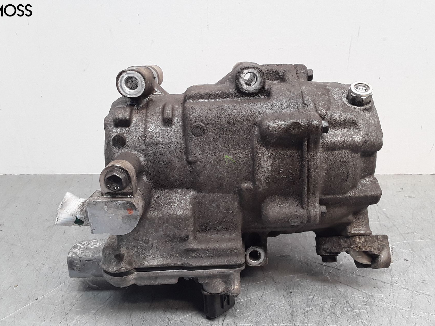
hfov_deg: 53.9
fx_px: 427
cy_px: 169
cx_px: 229
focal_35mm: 34
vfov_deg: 41.8
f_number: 1.9
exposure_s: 1/50
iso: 50
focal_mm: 2.91
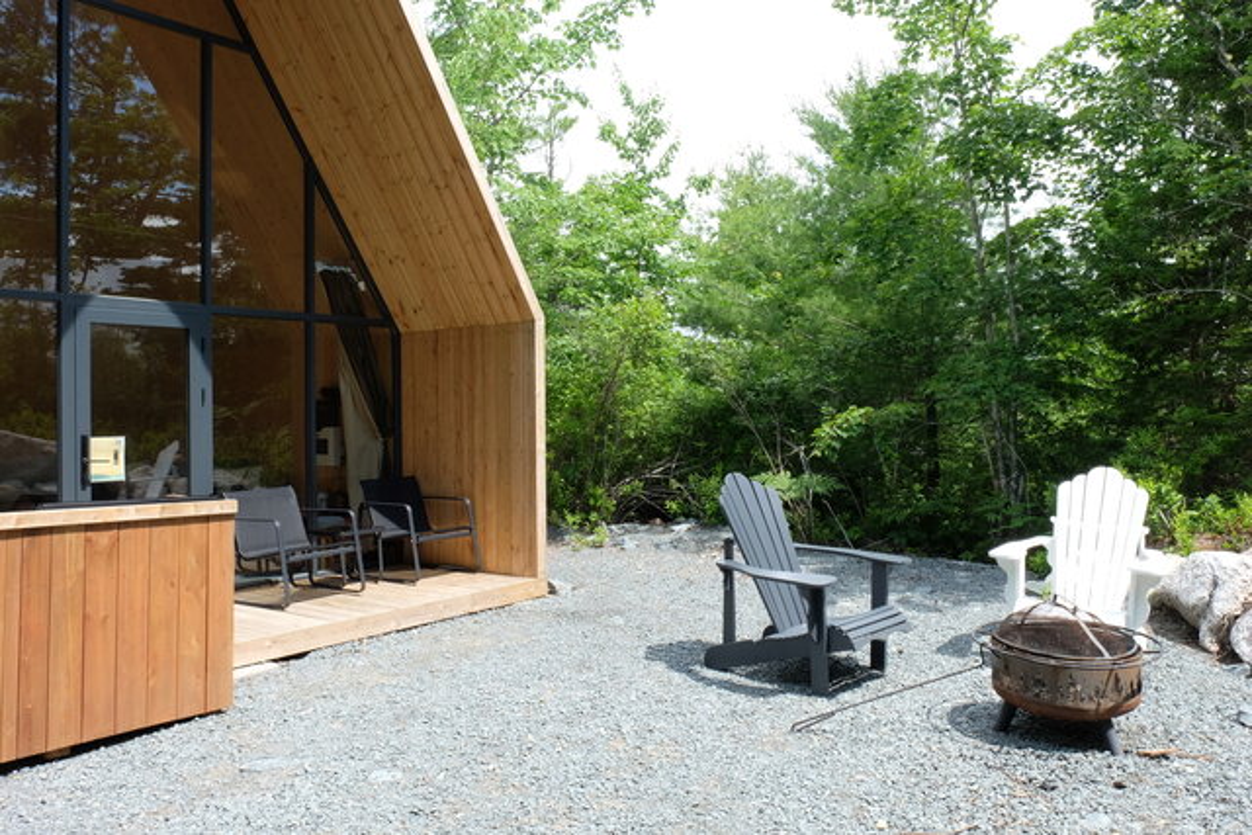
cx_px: 626
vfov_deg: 48.0
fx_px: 939
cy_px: 418
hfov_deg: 67.4
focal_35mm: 27
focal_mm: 18
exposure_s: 1/12
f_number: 20
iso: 200
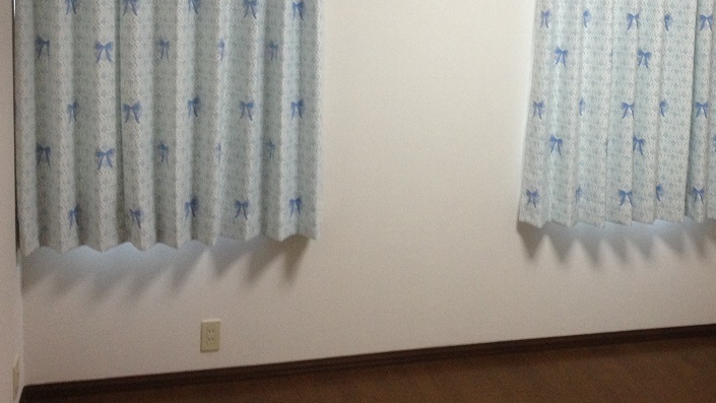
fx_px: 1006
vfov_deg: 22.4
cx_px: 464
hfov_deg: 38.8
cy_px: 84
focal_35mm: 53
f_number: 2.4
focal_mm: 4.28
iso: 125
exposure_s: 1/20
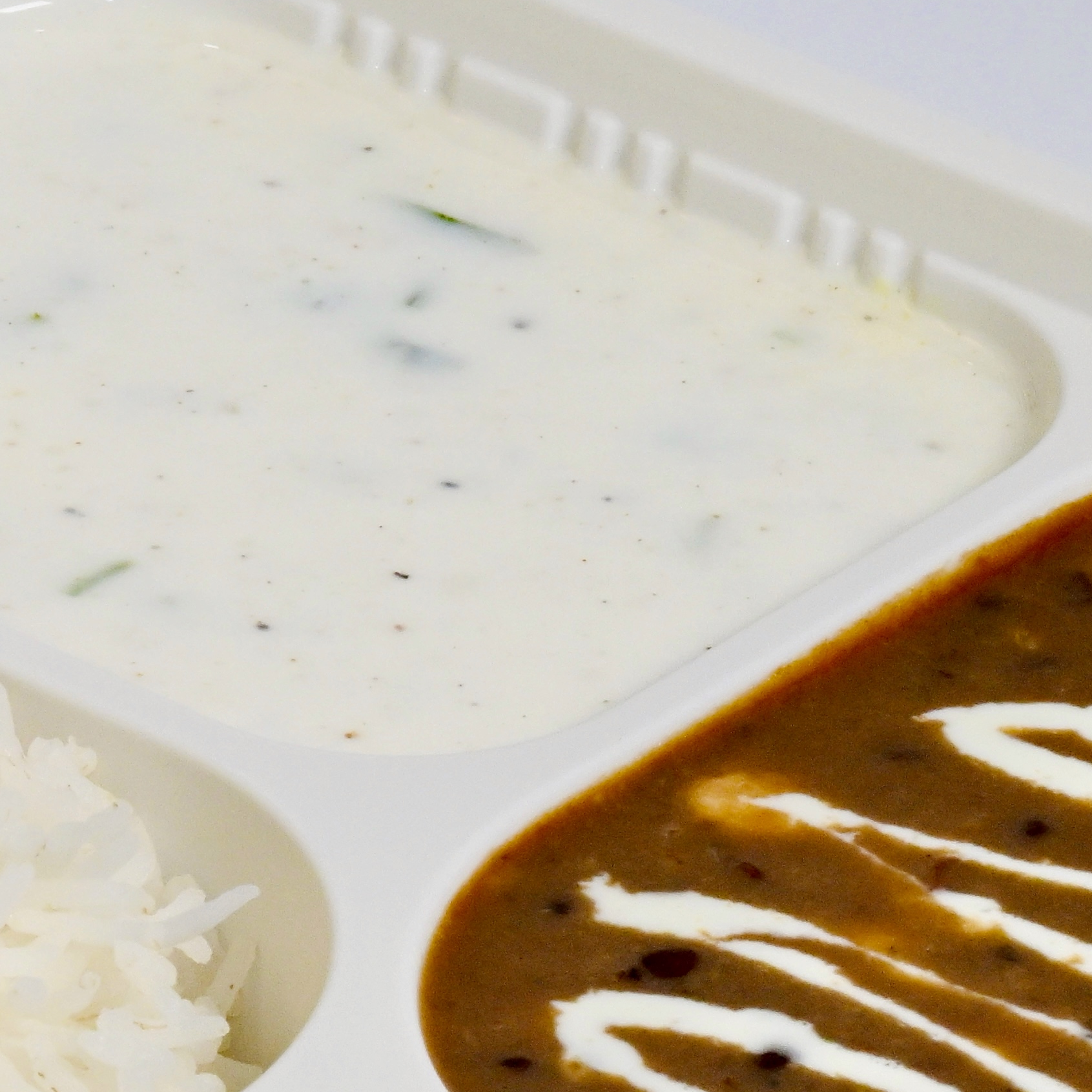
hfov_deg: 3.5
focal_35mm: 498
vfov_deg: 3.5
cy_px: 879
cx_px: -258
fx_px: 17774
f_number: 20
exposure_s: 1/125
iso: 900
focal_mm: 120
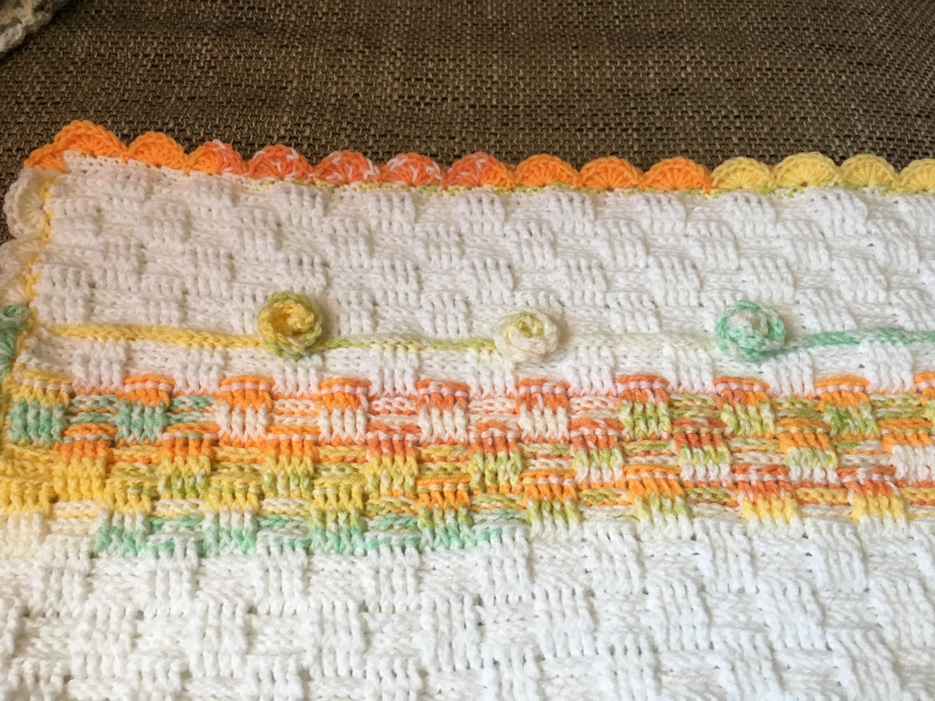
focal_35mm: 29
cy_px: 350
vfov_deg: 48.2
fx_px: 783
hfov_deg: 61.7
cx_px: 468
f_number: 2.2
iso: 64
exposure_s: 1/33
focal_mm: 4.15
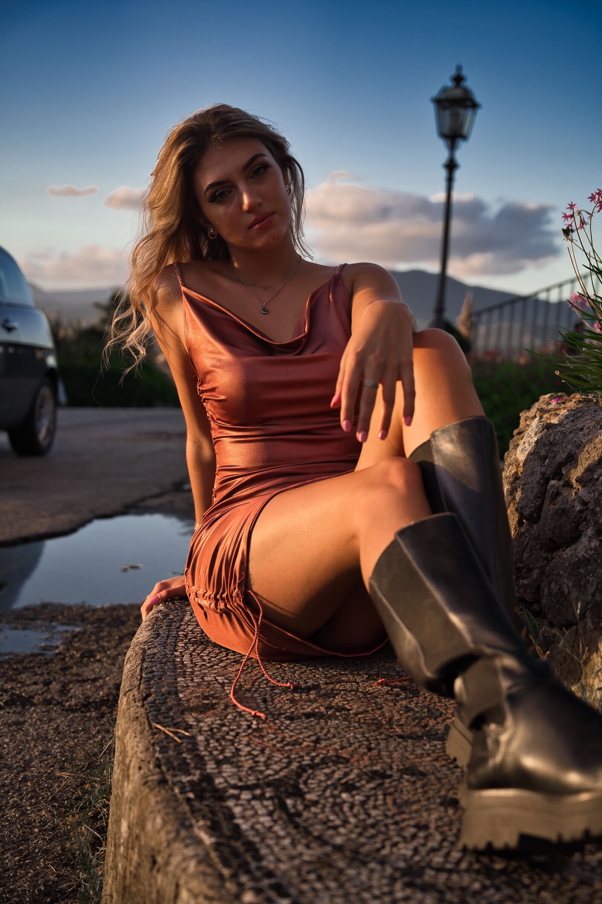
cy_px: 452
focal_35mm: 50
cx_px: 301
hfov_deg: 27.0
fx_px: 1256
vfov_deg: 39.6
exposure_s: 1/320
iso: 160
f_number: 4
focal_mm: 50
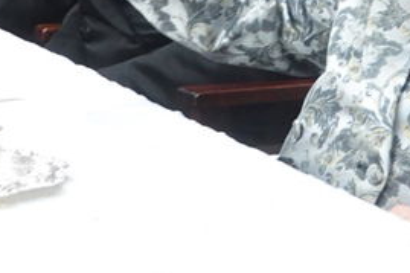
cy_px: -220
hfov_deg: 8.6
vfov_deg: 5.7
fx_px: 2686
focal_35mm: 236
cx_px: 465
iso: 800
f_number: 4
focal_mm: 22.92
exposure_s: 1/80
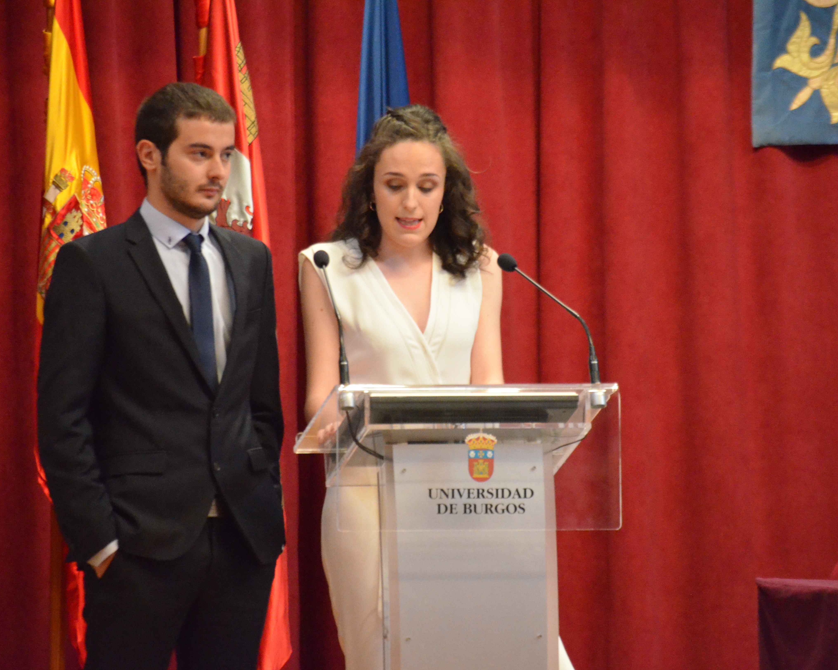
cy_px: 335
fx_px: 5694
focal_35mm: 230
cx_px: 442
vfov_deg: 6.7
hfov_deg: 8.4
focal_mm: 135
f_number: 5
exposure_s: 1/125
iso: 5600
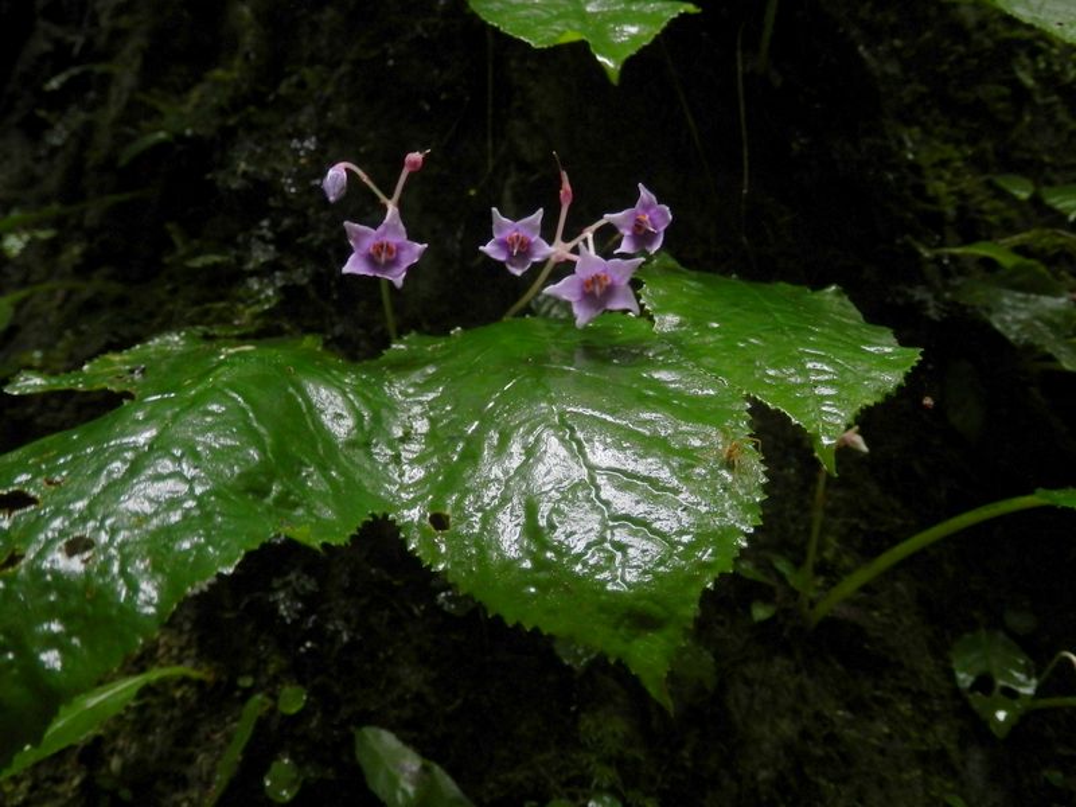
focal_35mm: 37
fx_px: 1150
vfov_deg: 38.7
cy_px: 404
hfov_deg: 50.1
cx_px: 538
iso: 200
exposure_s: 1/20
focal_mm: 6.6
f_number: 3.6
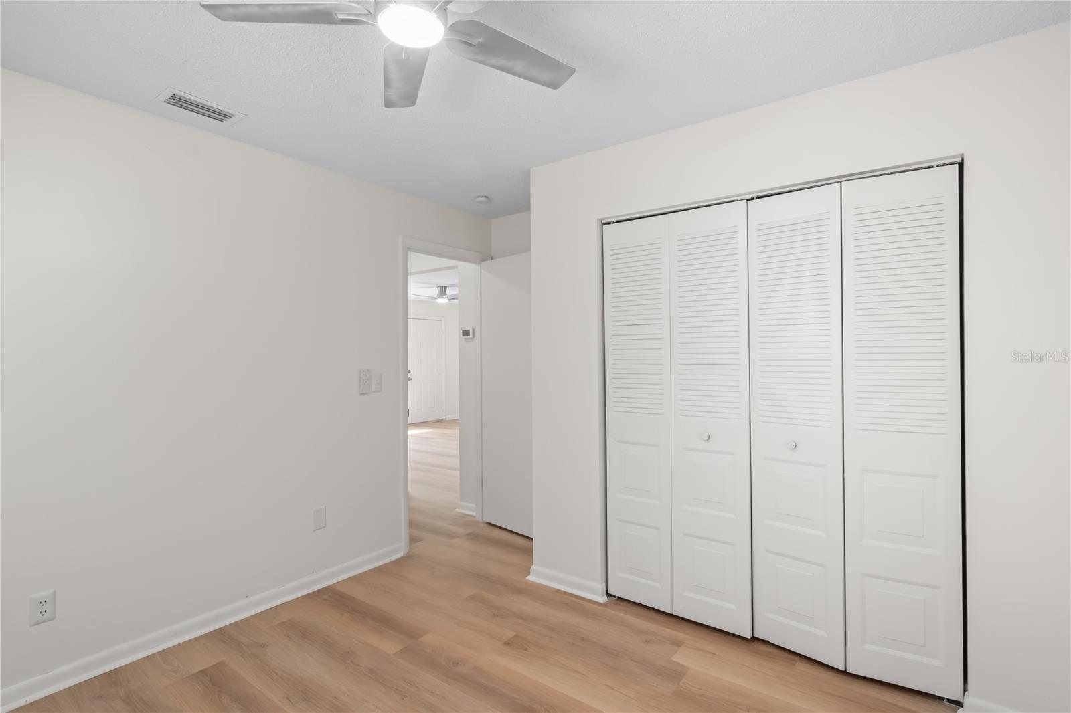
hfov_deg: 95.0
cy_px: 356
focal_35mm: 16
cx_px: 536
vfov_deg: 72.0
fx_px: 491
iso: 250
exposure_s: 1/30
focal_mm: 11
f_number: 9
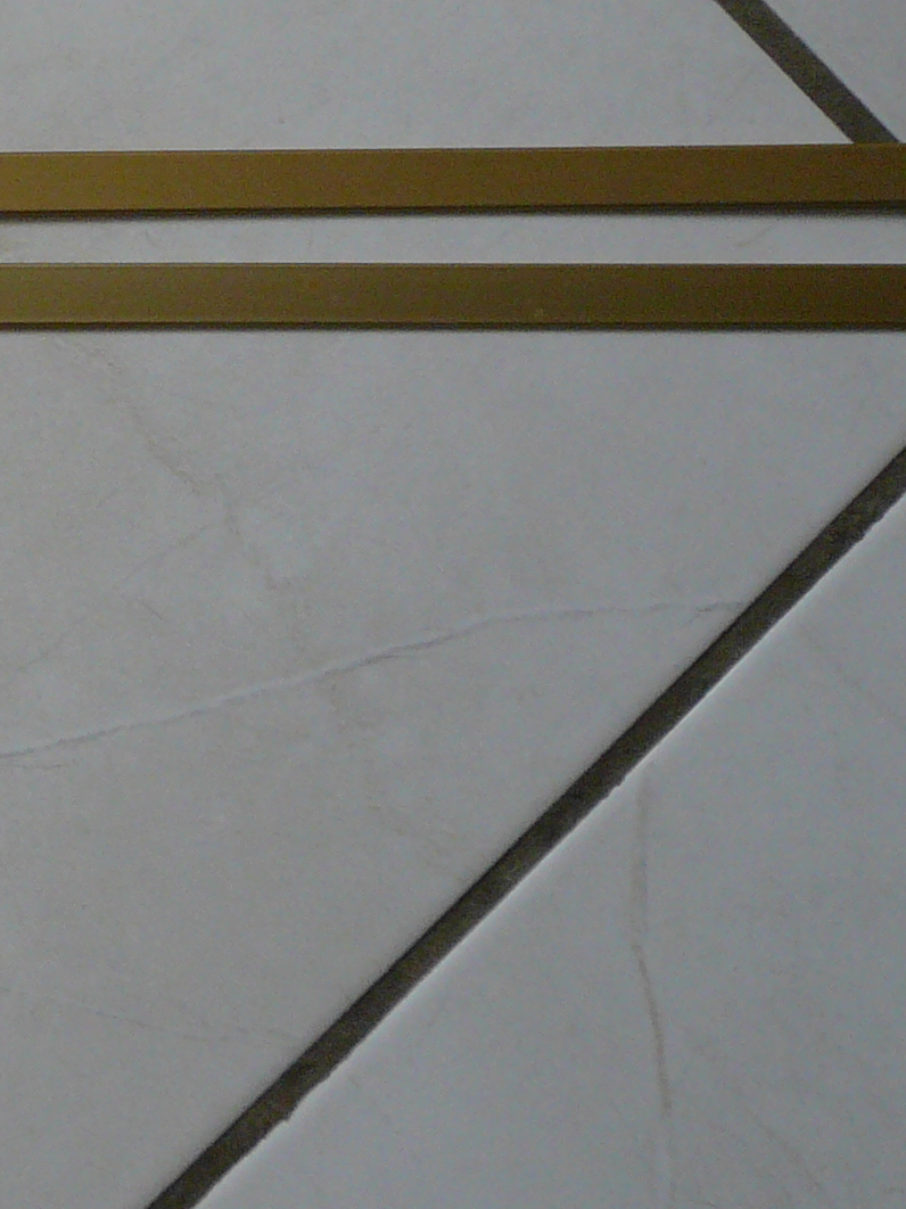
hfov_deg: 16.0
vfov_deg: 24.0
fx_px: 2828
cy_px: 383
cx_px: -620
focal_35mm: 81
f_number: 2.8
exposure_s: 1/160
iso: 100
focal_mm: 4.6
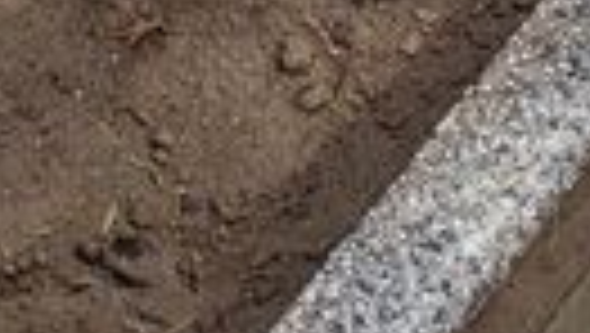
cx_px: -622
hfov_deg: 10.1
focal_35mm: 195
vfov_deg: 5.2
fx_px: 3054
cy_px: -1172
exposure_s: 1/960
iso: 40
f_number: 1.8
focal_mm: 5.4
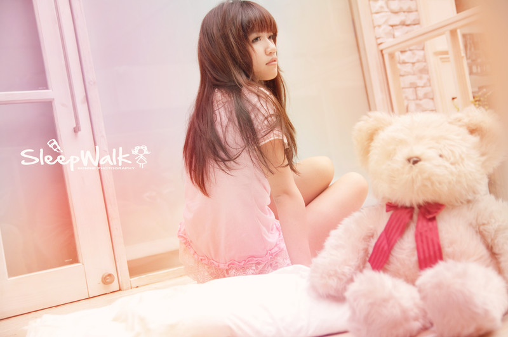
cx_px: 254
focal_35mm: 51
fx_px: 719
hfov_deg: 38.9
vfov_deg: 26.4
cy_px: 168
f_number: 2.8
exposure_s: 1/320
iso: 200
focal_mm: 34
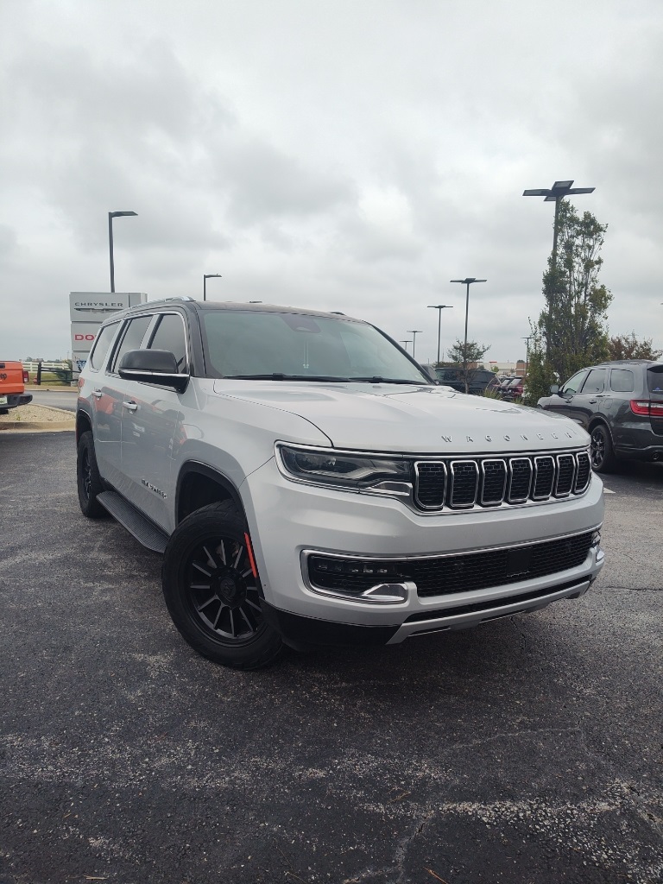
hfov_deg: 58.9
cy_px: 442
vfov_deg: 73.9
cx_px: 332
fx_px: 587
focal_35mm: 23
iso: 100
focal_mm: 5.56
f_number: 1.8
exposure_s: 1/2046
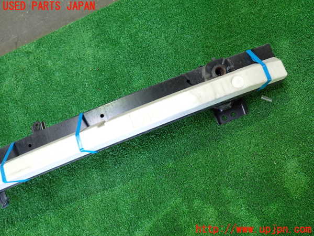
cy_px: 118
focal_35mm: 30
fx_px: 272
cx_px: 157
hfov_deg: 60.0
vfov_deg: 46.8
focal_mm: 5.4
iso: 320
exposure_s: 1/30
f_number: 2.3
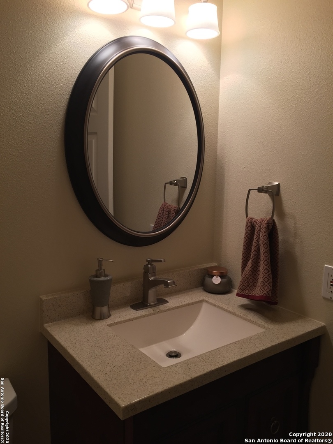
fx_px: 372
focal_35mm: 29
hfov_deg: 48.2
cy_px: 222
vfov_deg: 61.7
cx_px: 166
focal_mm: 4.15
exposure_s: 1/40
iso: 40
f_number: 2.2
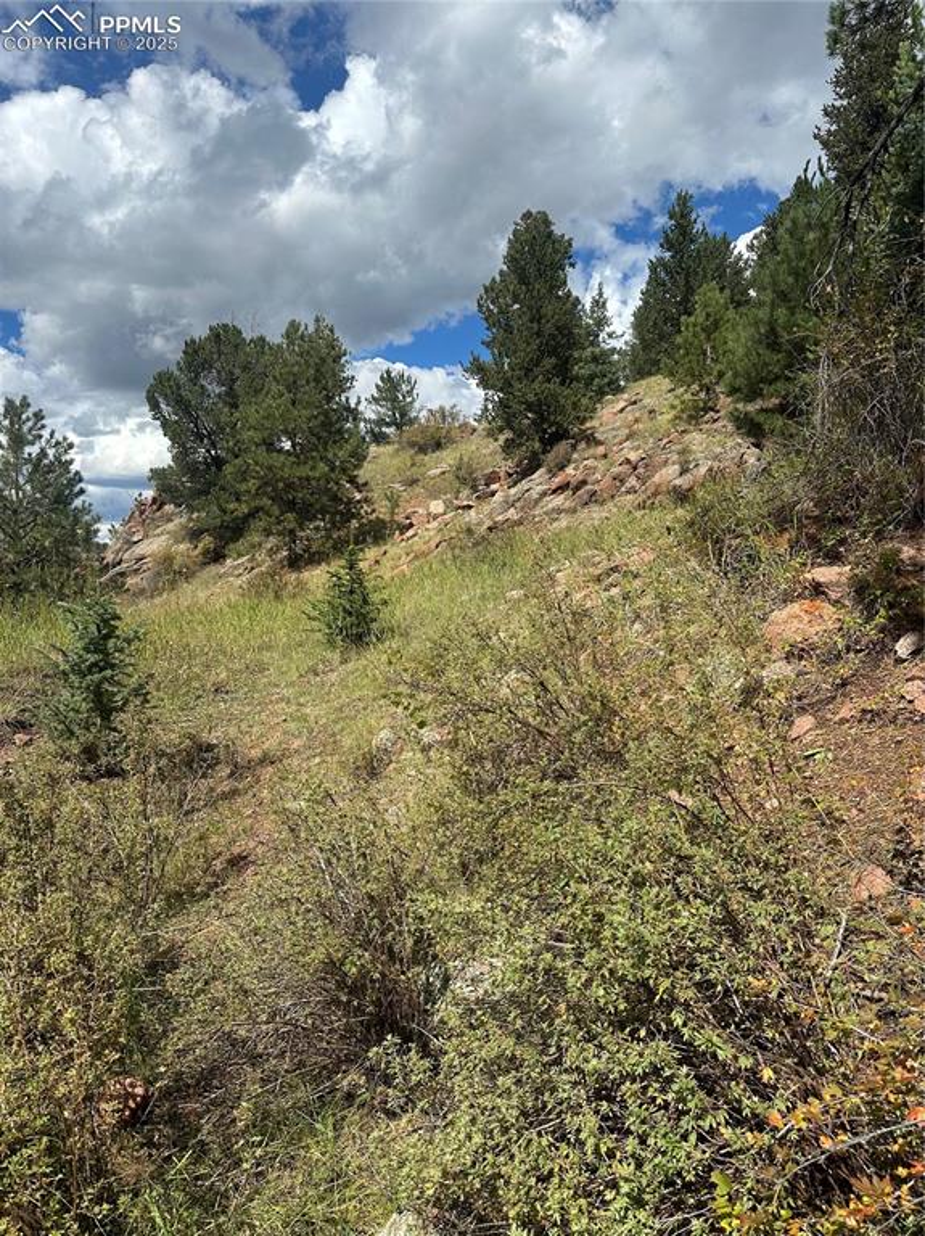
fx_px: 856
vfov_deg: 71.6
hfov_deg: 56.8
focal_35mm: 24
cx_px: 462
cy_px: 618
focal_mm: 6.86
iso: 80
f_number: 1.78
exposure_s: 1/5525
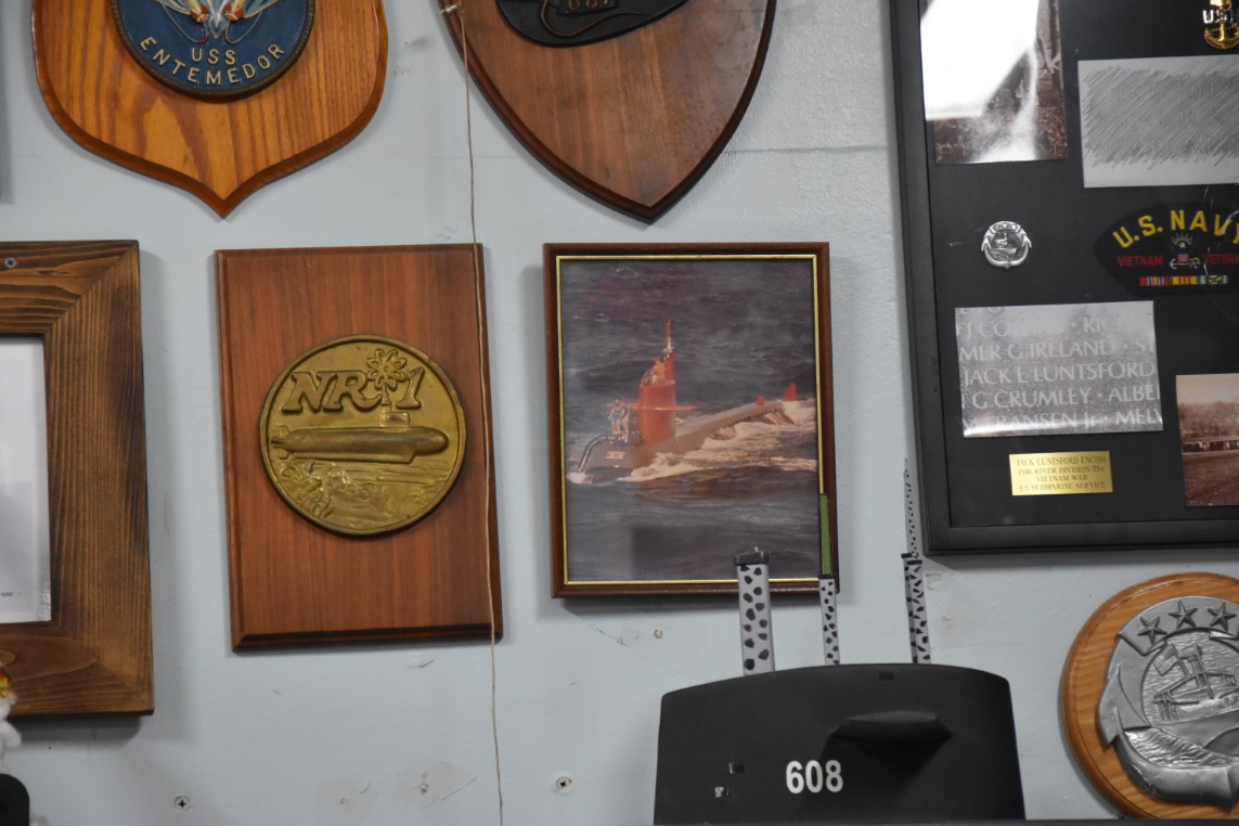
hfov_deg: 15.9
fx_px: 4422
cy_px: 411
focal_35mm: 129
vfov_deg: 10.7
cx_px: 617
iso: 3200
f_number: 5.6
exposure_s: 1/125
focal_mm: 85
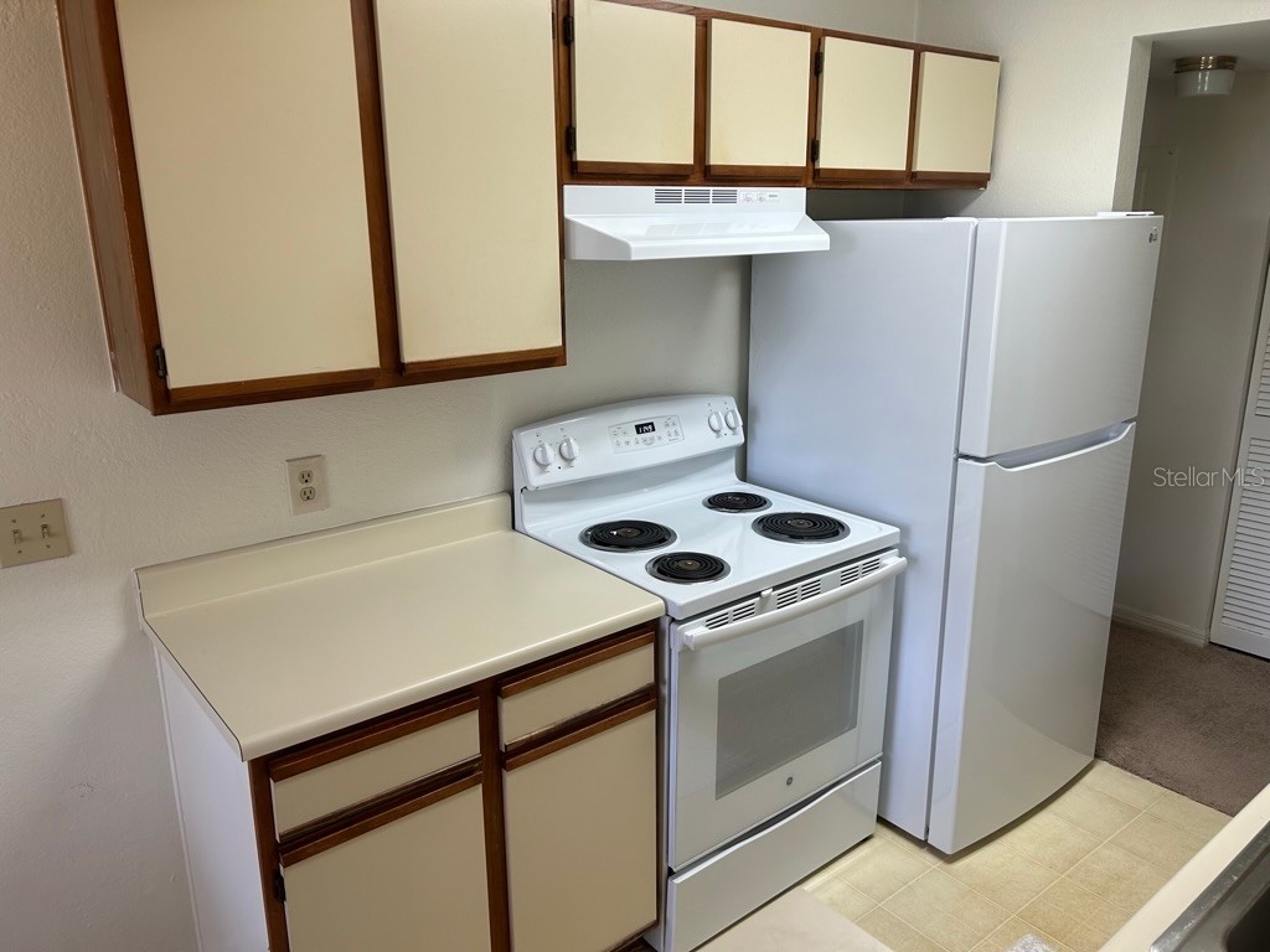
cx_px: 635
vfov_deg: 53.1
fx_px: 954
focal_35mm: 26
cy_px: 476
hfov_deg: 67.3
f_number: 1.5
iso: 80
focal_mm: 5.7
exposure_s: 1/120
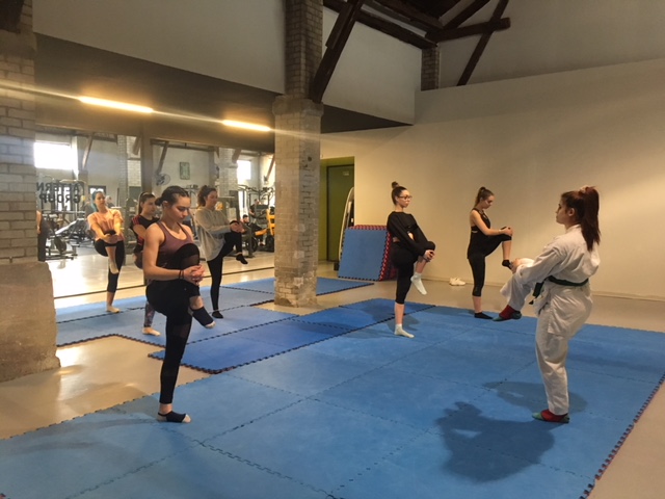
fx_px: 557
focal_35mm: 29
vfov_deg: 48.2
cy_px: 250
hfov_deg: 61.7
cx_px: 332
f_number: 2.2
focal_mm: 4.15
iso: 200
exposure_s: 1/17
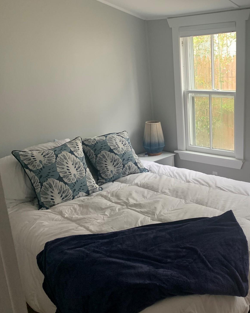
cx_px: 214
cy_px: 163
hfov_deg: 38.9
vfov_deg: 50.3
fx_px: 333
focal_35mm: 36
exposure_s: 1/69
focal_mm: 4.25
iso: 100
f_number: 1.8
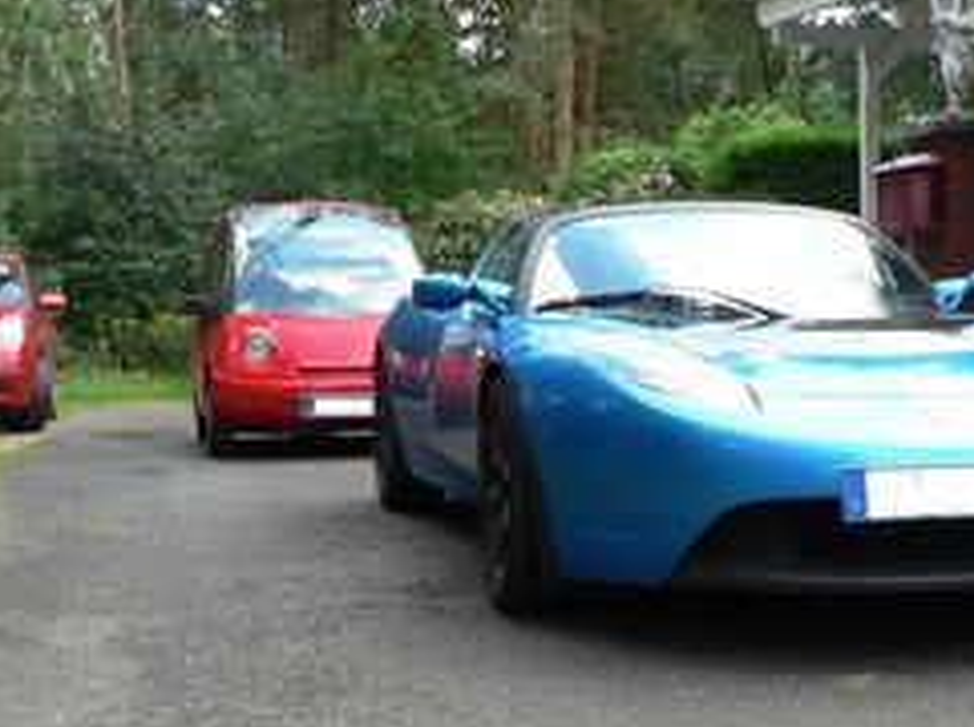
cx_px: 443
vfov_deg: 25.2
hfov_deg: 33.3
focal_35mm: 58
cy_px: 406
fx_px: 1630
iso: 64
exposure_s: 1/50
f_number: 2.8
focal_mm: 6
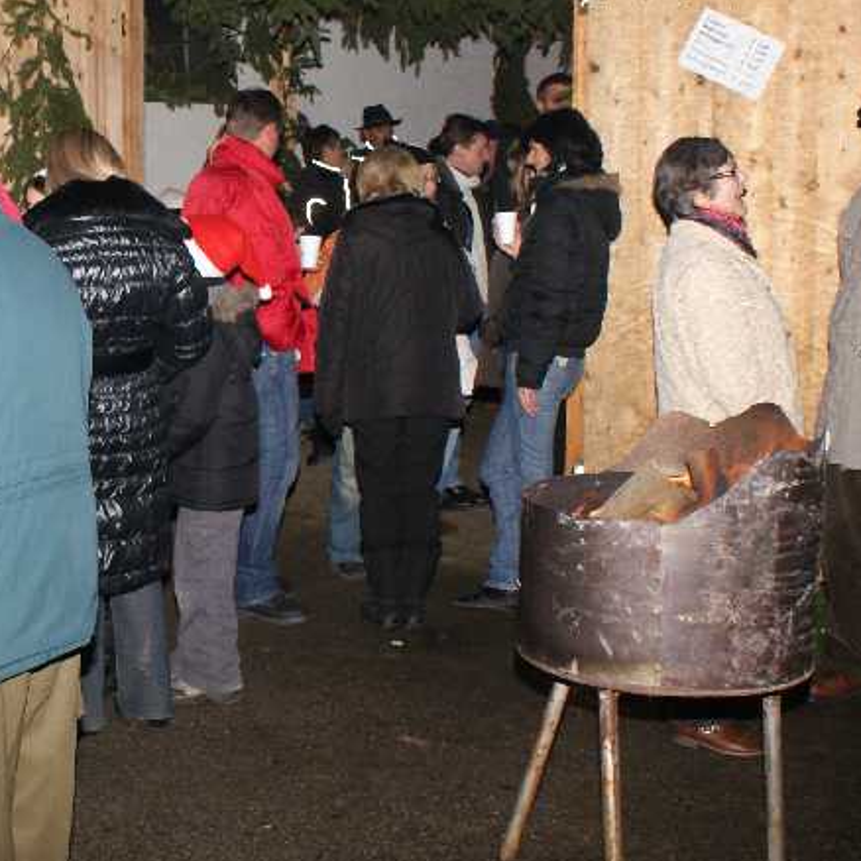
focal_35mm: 61
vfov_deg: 28.0
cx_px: 122
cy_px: 287
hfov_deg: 27.4
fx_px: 1717
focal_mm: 18
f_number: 5.6
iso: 400
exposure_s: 1/60
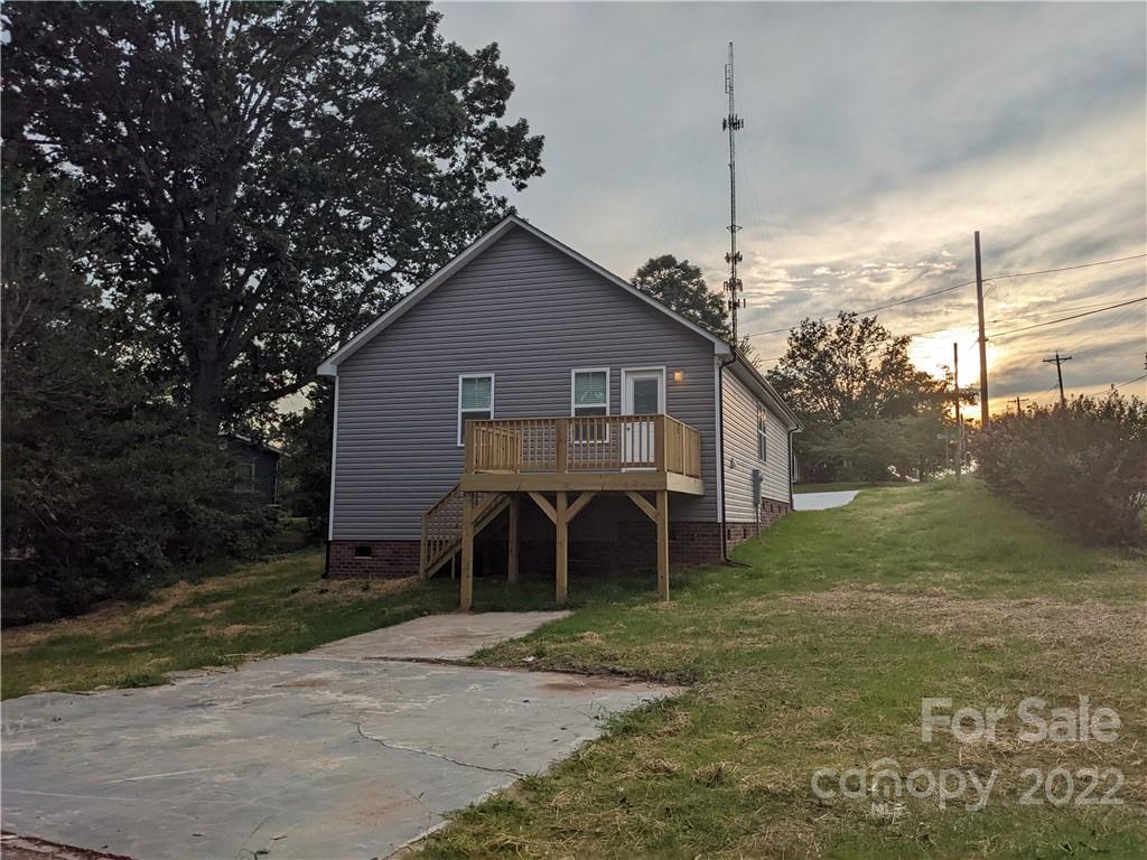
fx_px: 895
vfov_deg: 51.4
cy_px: 430
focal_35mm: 27
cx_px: 574
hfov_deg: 65.3
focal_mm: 4.38
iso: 37
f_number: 1.73
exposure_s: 1/3906
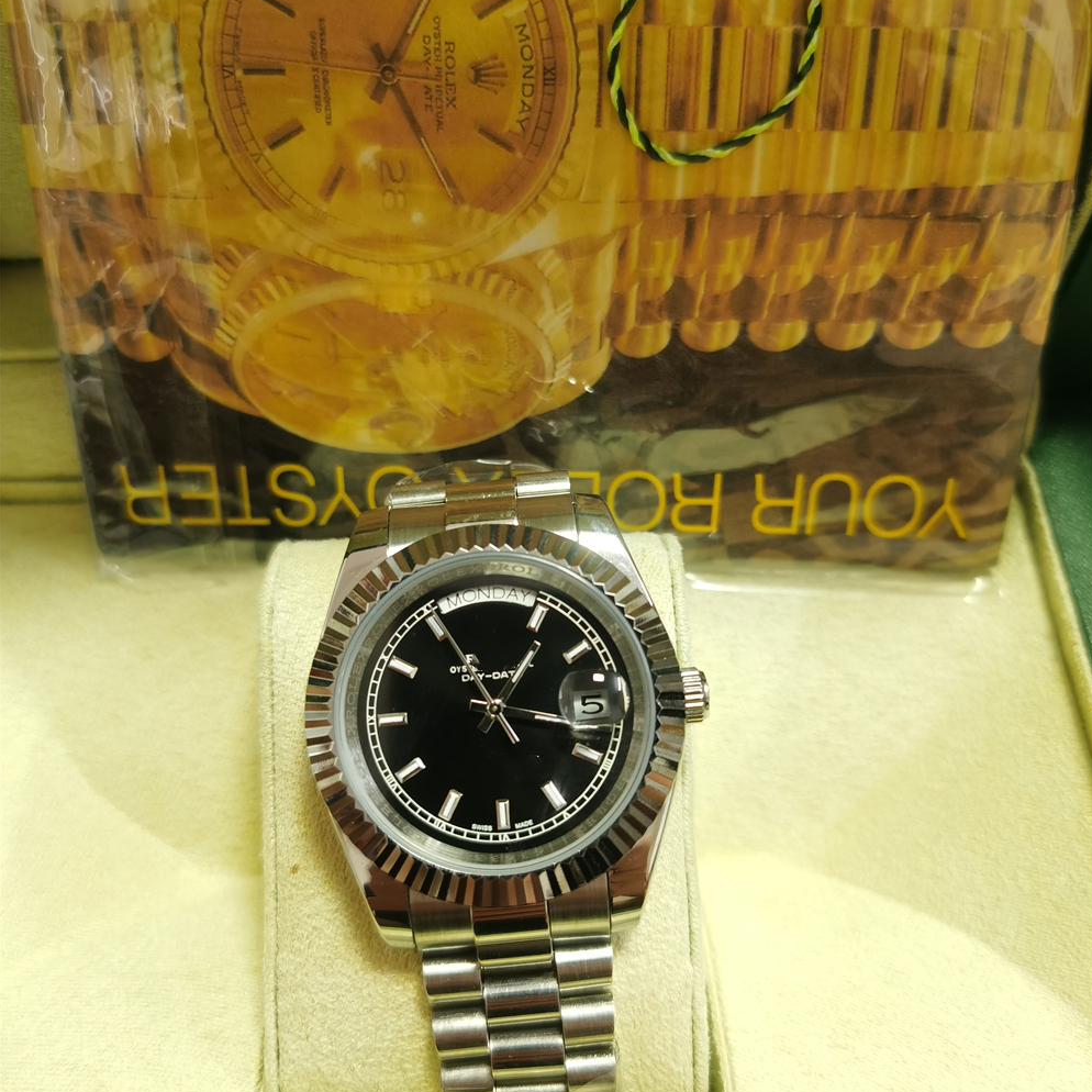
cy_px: 548
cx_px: 548
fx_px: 1142
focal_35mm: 32
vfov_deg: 51.1
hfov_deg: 51.1
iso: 250
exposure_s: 1/33.3
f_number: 1.6
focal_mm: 5.56
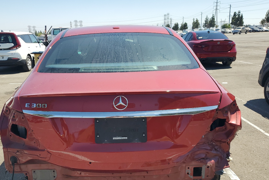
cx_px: 118
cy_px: 118
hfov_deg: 58.5
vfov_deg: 40.7
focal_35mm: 32
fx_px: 239
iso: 50
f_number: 1.5
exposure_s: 1/2500
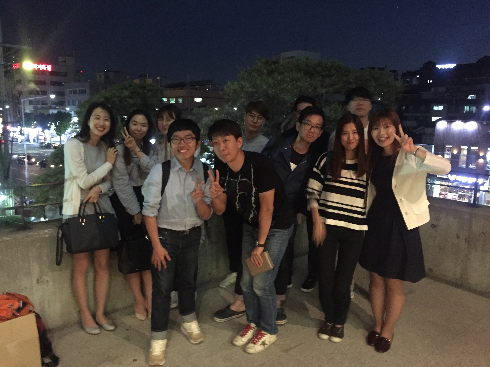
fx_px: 411
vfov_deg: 48.2
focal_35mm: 29
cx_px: 245
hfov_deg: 61.7
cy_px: 184
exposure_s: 1/15
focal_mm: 4.15
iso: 1000
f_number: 2.2
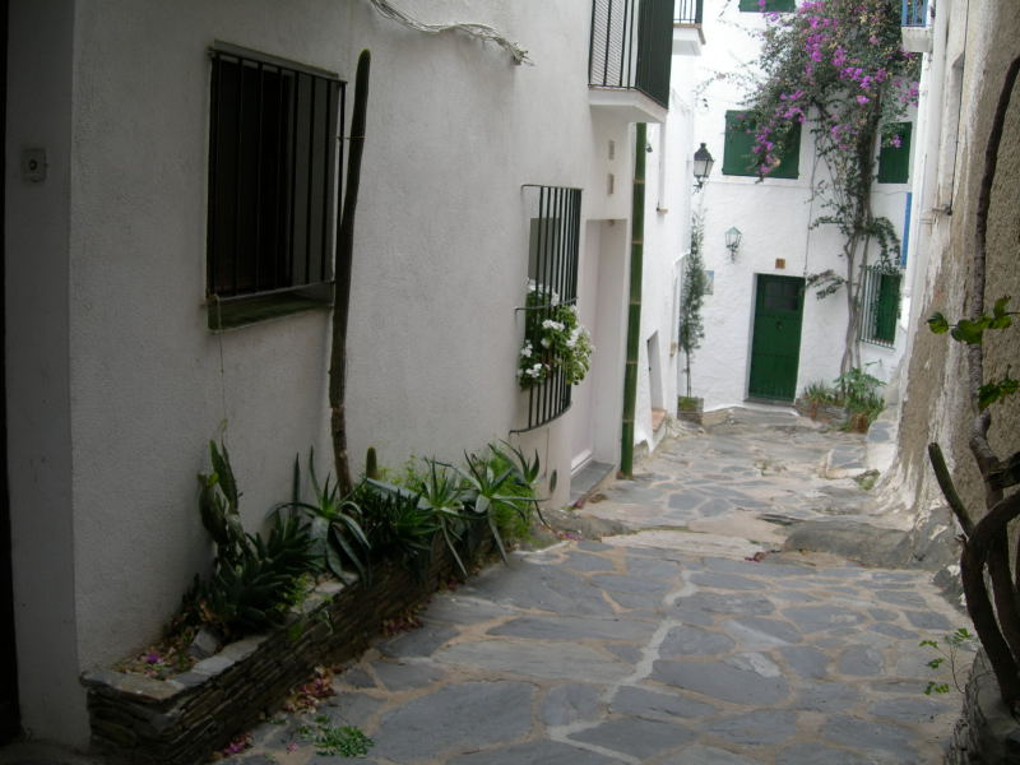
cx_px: 510
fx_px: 1120
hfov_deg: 49.0
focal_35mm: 38
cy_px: 382
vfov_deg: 37.7
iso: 50
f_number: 2.8
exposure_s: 1/81.7
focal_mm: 7.8
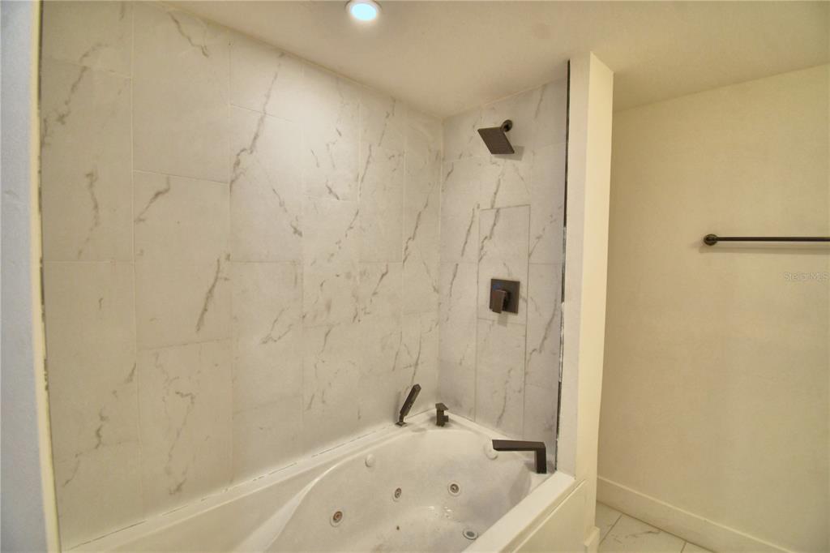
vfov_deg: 77.3
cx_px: 415
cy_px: 276
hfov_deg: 100.4
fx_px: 346
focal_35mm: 15
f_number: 4.5
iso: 400
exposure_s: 1/125
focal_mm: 10
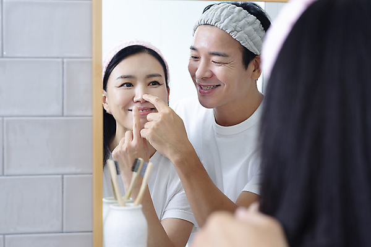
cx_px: 186
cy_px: 124
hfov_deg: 23.9
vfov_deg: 16.1
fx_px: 876
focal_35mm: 85
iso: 100
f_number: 5.6
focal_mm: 85
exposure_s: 1/125
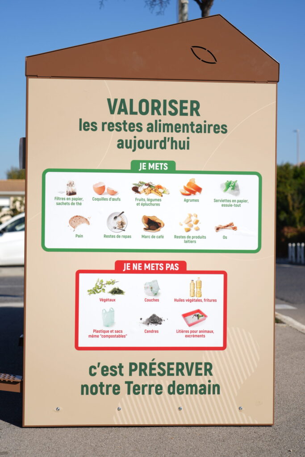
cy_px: 228
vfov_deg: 35.0
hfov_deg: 23.8
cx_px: 152
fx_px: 724
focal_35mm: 57
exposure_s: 1/320
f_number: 5.6
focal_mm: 57
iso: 50
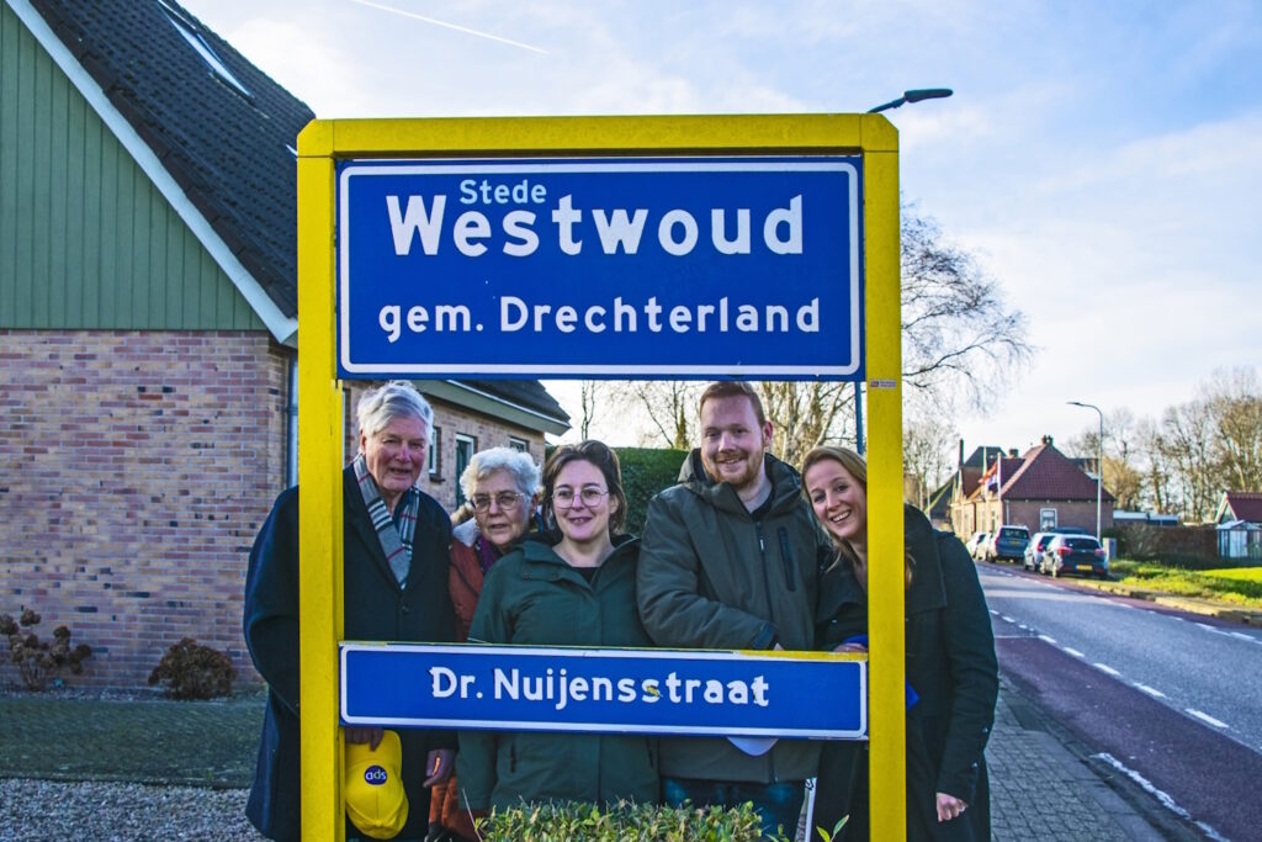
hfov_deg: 53.1
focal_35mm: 36
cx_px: 631
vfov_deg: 36.9
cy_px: 421
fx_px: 1262
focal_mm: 24
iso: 200
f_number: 8
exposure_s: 1/250
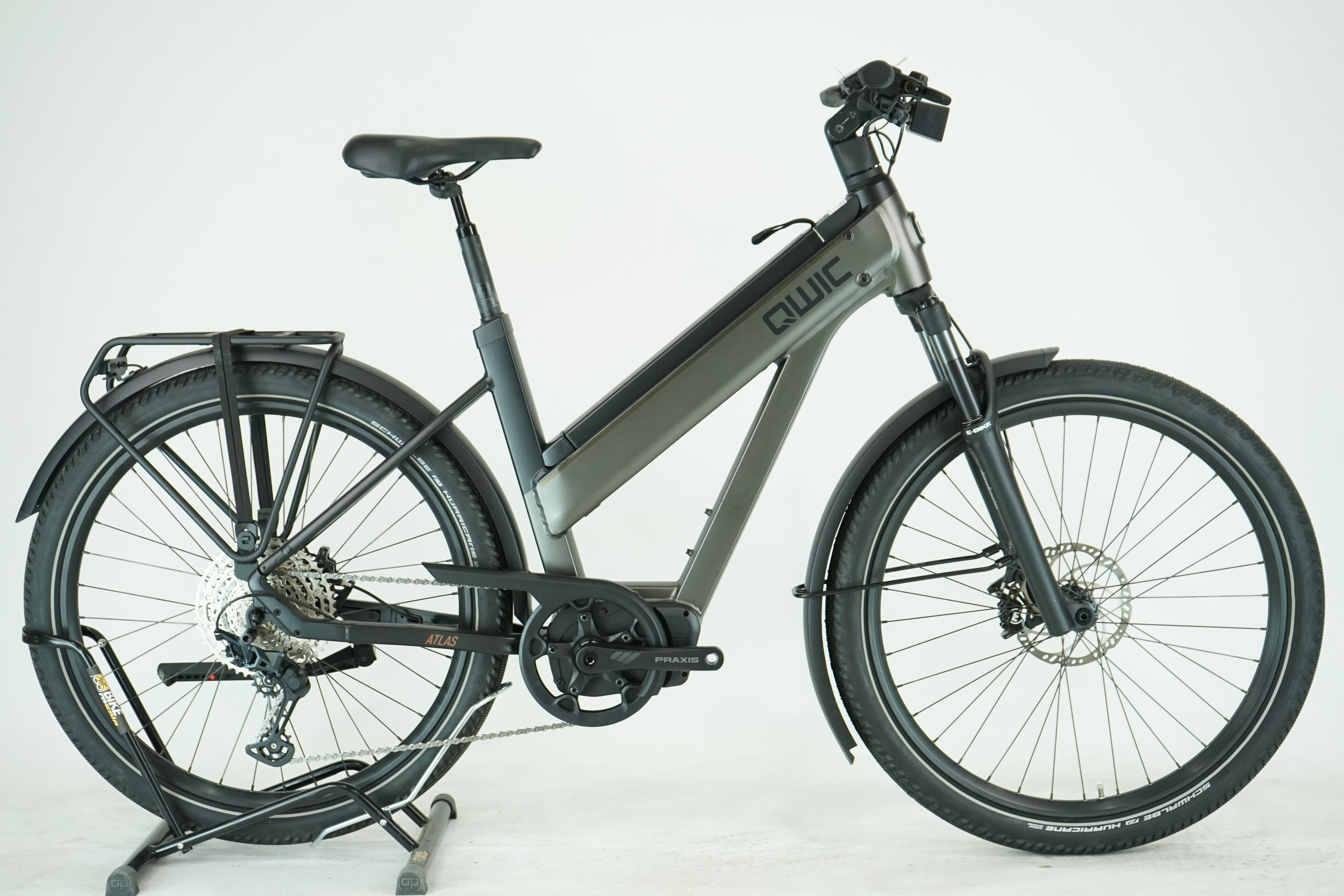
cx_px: 672
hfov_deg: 34.5
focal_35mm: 58
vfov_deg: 23.4
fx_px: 2165
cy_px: 448
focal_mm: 58
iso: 1600
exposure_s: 1/200
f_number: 5.6
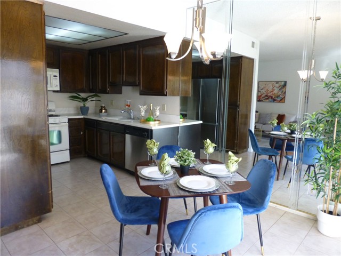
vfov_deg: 56.8
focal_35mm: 24
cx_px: 170
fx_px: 236
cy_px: 128
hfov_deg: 71.6
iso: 250
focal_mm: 4.3
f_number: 3.3
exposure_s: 1/60
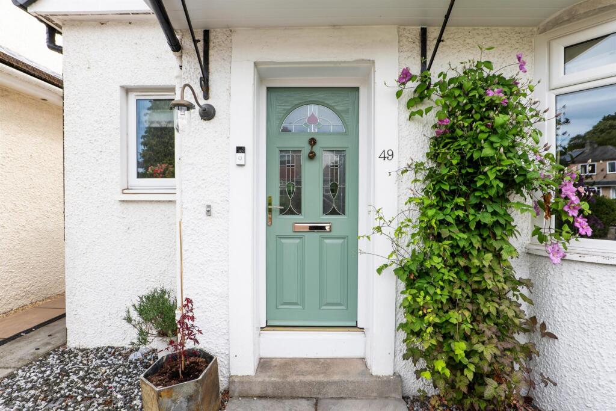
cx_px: 308
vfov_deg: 73.8
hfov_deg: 96.7
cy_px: 206
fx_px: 274
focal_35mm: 16
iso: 200
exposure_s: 1/200
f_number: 7.1
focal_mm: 16
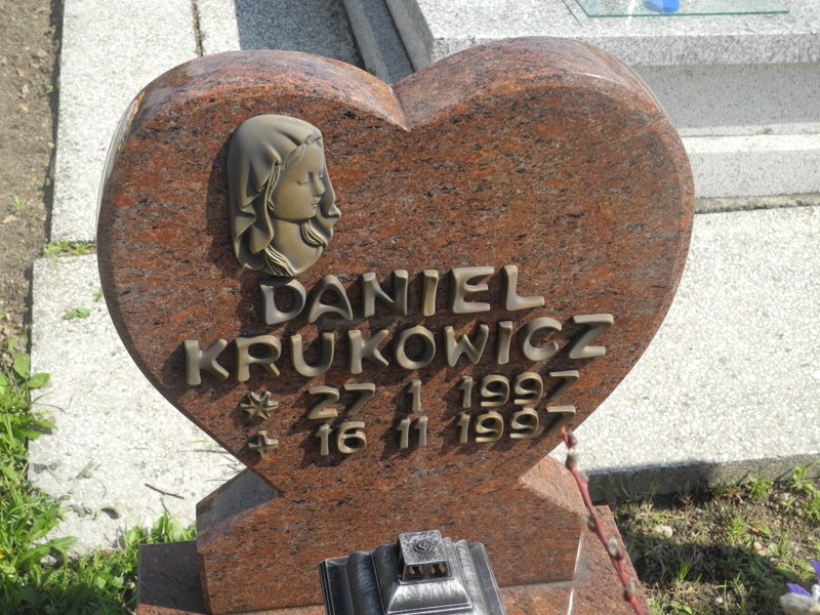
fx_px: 1303
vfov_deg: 26.6
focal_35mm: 55
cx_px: 410
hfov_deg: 34.9
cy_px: 308
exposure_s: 1/640
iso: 100
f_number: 3.5
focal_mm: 11.8
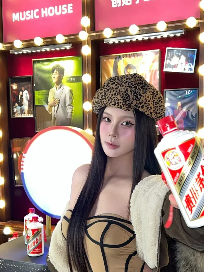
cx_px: 117
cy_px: 166
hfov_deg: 28.0
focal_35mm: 52
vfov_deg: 36.7
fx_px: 409
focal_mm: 5.7
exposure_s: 1/23
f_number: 1.5
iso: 50
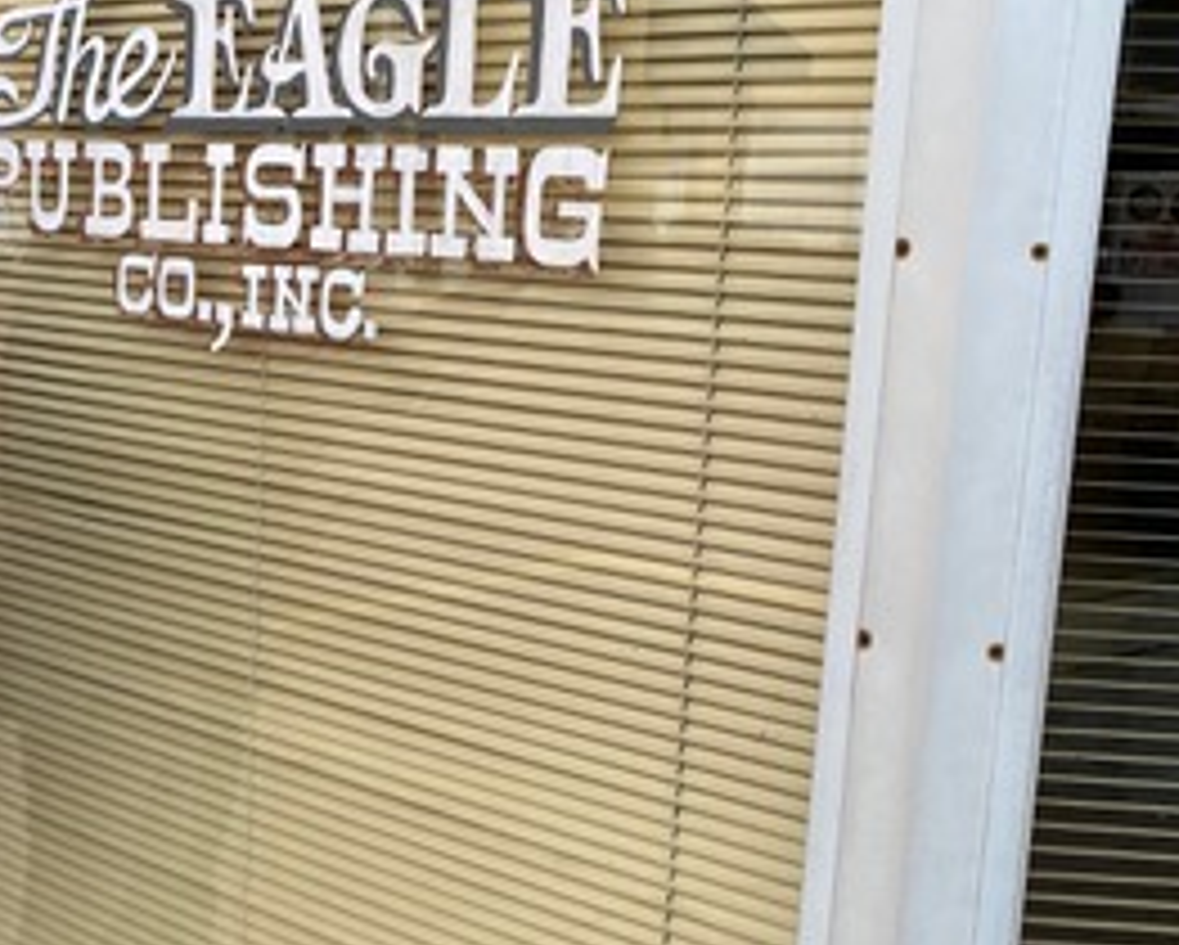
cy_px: 531
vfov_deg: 24.6
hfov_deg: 27.8
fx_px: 2165
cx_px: -112
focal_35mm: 62
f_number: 1.8
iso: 32
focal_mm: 4.25
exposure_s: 1/793
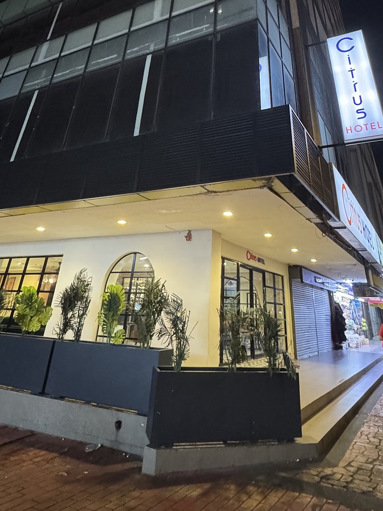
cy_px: 100
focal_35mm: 24
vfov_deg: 65.0
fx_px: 354
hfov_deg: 56.7
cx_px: 215
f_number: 2.2
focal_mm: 2.22
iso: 1000
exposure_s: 1/50
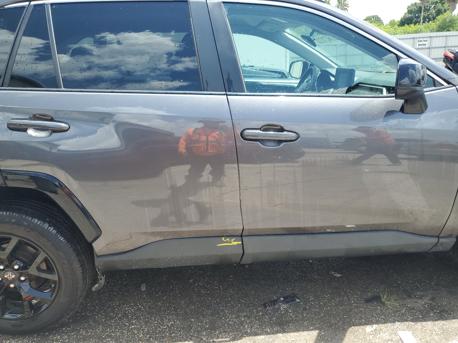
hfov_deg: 67.3
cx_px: 229
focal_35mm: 26
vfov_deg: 53.1
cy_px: 172
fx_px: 344
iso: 50
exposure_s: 1/909
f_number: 1.5
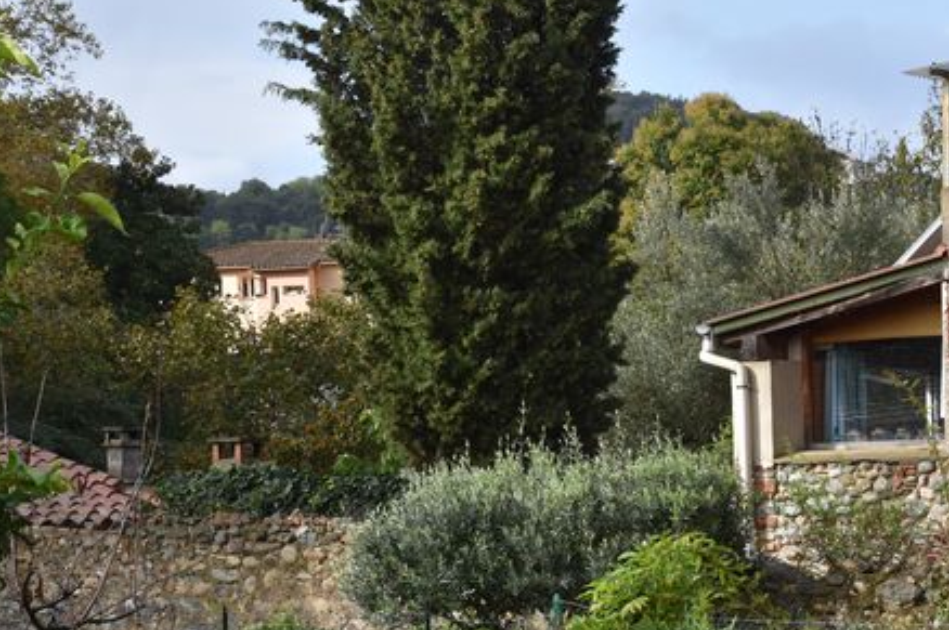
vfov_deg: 17.7
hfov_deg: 26.4
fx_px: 2020
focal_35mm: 77
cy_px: 450
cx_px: 581
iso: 560
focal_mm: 35
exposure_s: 1/500
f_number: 8
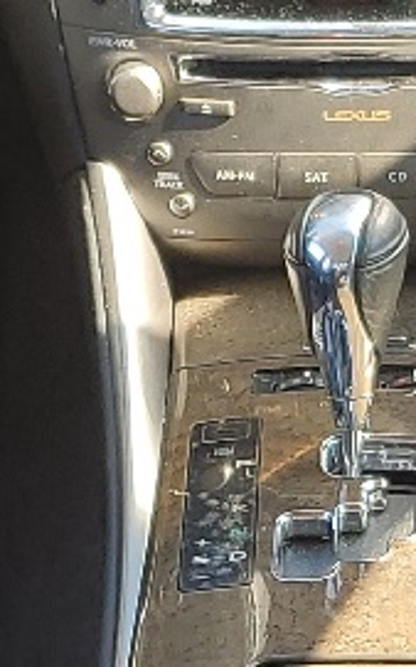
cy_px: 657
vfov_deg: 12.7
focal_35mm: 163
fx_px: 2961
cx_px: 377
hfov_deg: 8.0
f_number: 1.5
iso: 50
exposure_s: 1/182
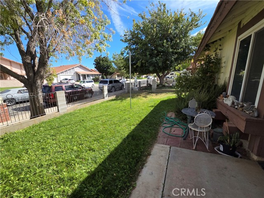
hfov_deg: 106.2
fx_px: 99
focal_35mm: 13
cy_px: 99
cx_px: 132
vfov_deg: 89.9
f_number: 2.2
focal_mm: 2.2
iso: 80
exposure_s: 1/2000
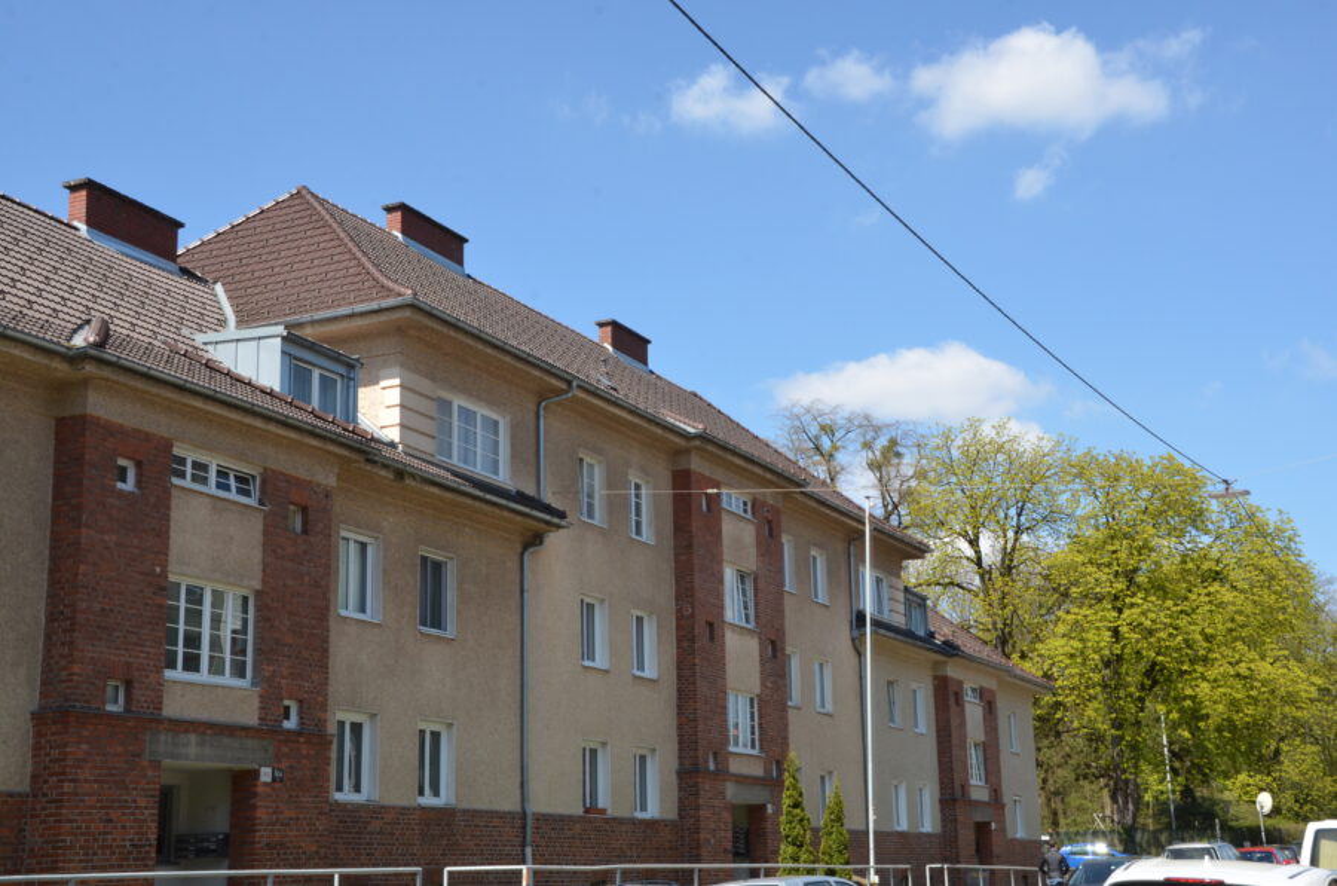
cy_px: 443
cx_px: 668
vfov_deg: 27.9
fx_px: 1779
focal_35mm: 48
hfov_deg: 41.2
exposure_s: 1/250
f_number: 18
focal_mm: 32
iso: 640
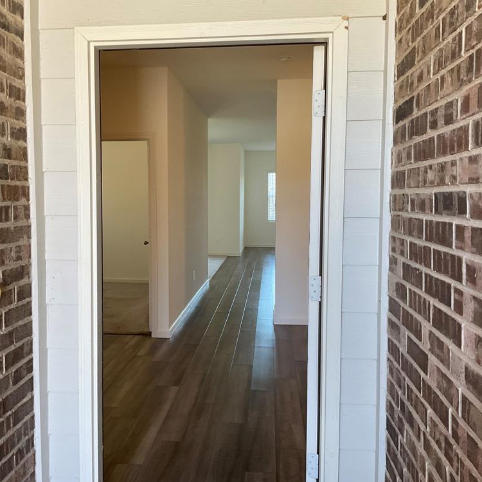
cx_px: 207
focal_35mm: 35
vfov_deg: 47.2
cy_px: 241
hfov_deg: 47.1
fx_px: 551
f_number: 1.8
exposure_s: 1/120
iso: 64
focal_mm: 3
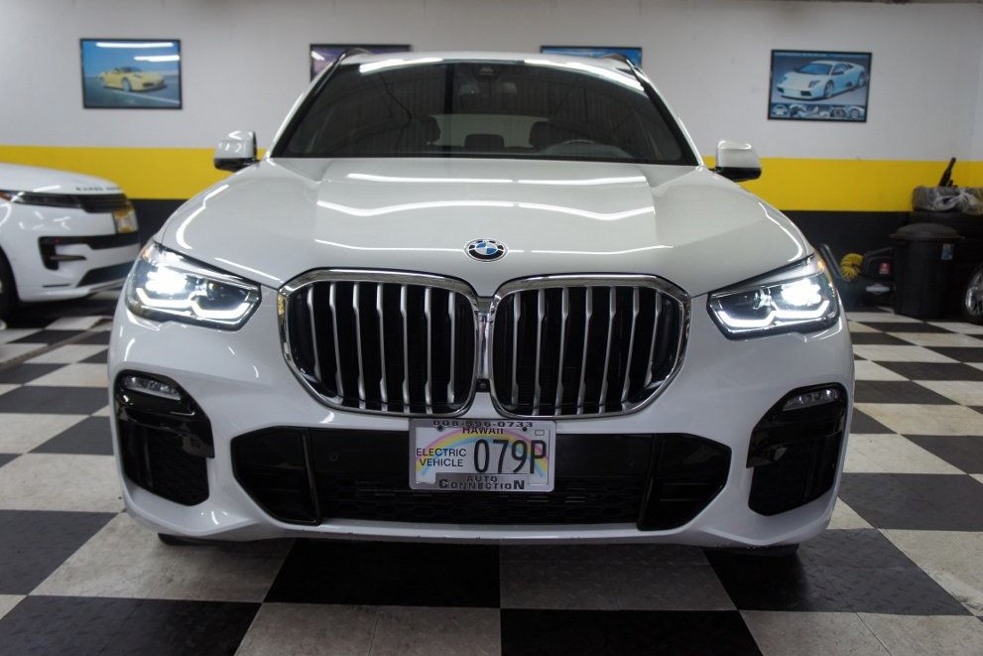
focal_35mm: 33
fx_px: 888
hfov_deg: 57.9
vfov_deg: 40.5
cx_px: 492
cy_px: 332
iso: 400
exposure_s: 1/80
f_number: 4
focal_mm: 21
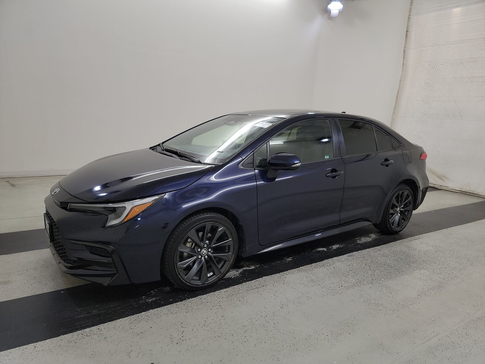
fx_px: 336
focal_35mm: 24
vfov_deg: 56.8
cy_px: 182
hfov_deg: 71.6
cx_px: 242
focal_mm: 6.7
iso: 243
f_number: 1.8
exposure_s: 1/59
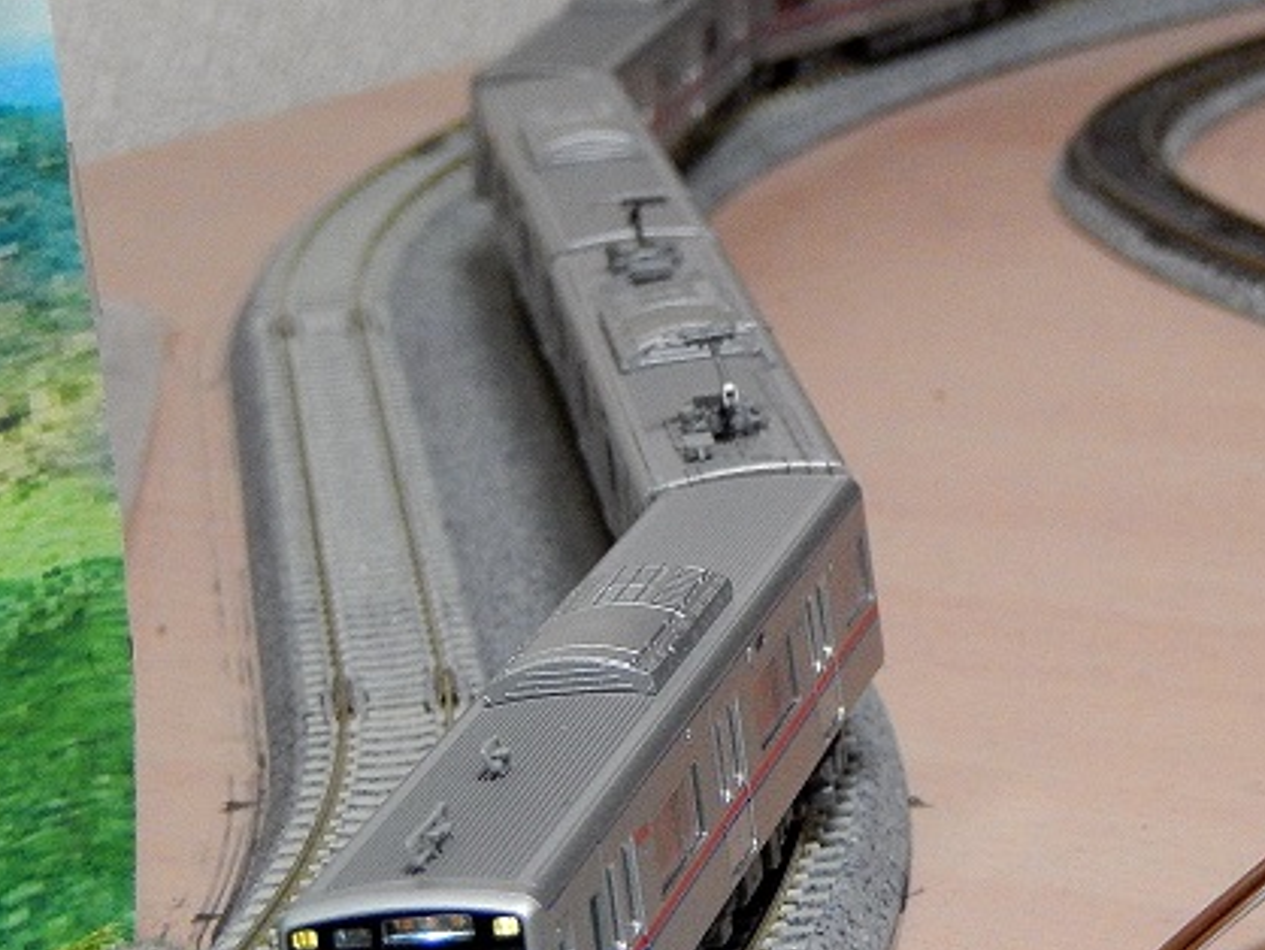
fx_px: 5814
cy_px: 549
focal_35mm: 159
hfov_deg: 12.4
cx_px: 1035
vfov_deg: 9.3
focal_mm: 17
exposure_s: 1/15
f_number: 5.2
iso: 800
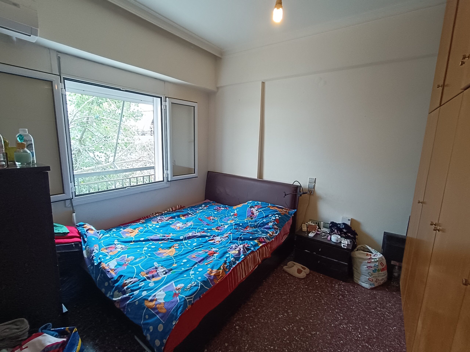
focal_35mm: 16
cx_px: 235
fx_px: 217
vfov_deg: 78.1
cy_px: 176
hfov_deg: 94.5
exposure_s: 1/100
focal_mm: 1.66
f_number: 2.2
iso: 220
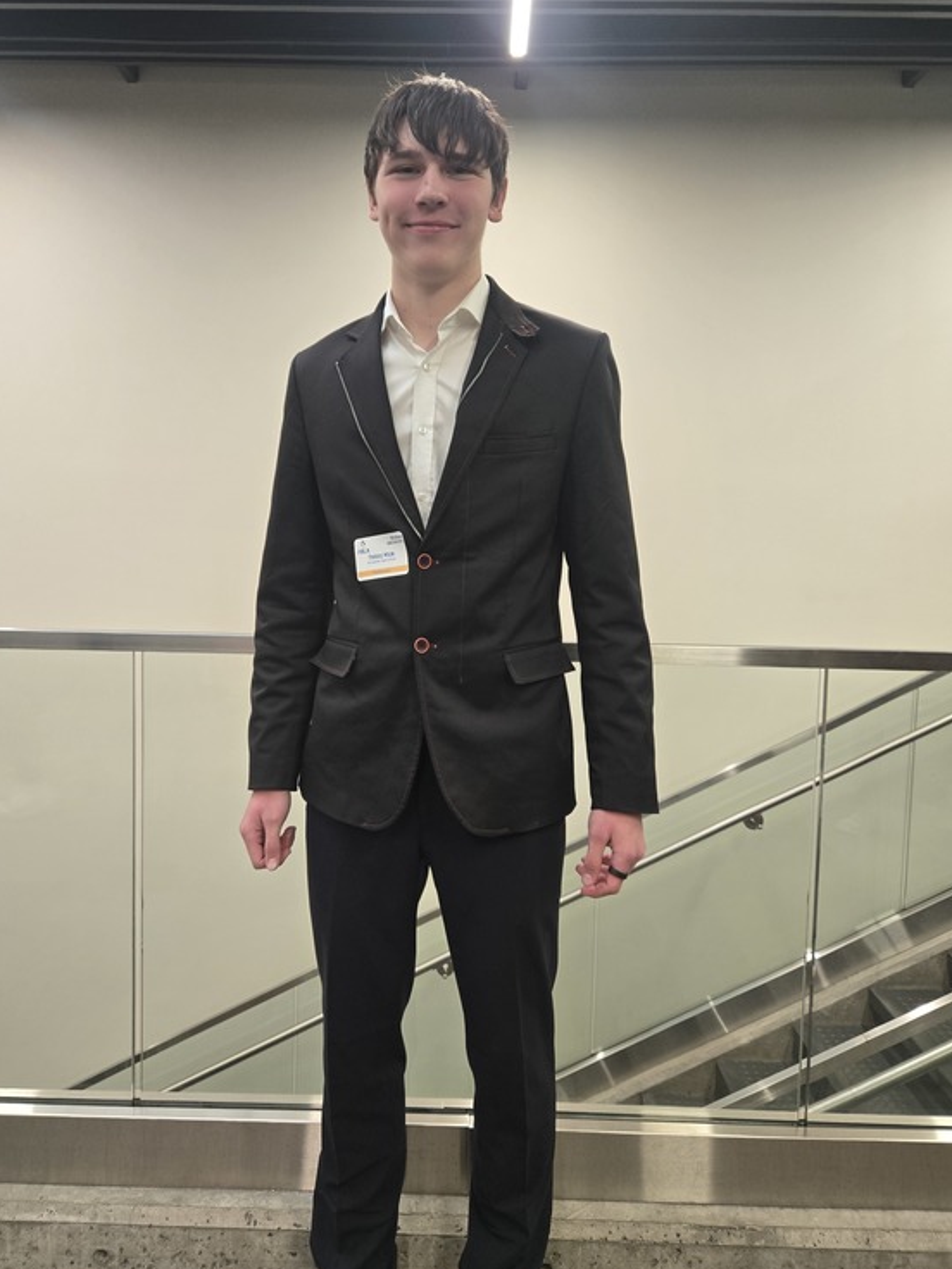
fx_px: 917
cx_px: 454
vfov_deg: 69.4
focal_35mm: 25
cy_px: 605
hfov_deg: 54.9
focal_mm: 5.4
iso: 250
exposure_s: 1/120
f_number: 1.8
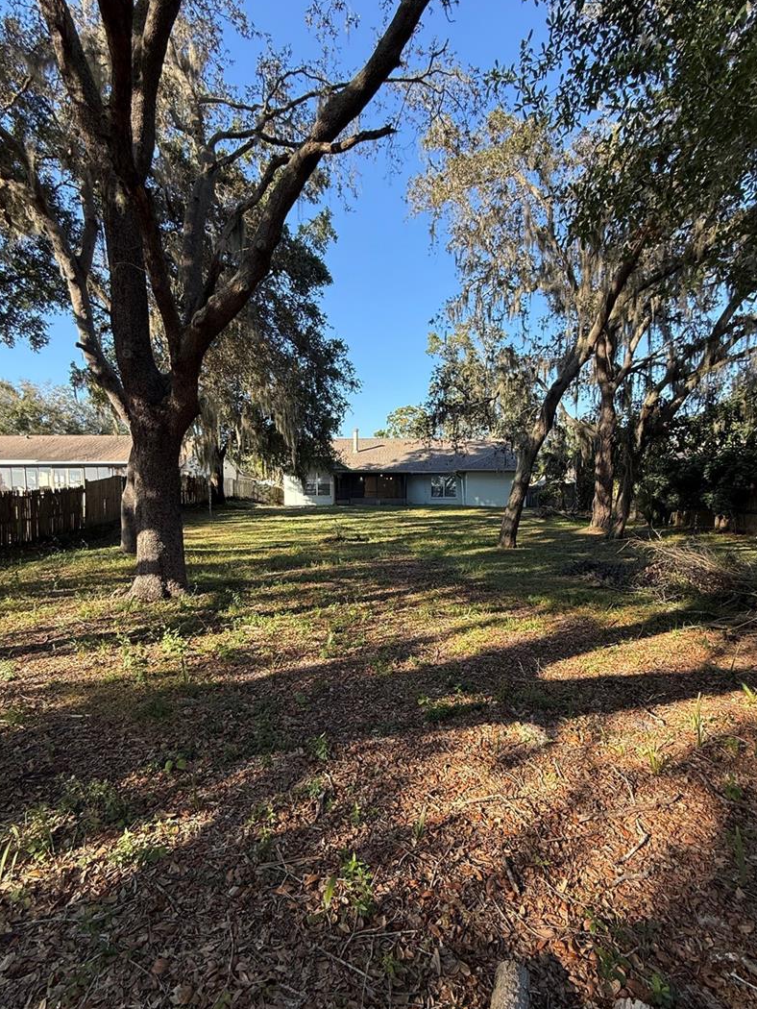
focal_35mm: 16
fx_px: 466
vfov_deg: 94.2
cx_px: 395
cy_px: 550
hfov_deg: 78.1
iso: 64
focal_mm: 2.22
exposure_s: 1/405
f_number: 2.2
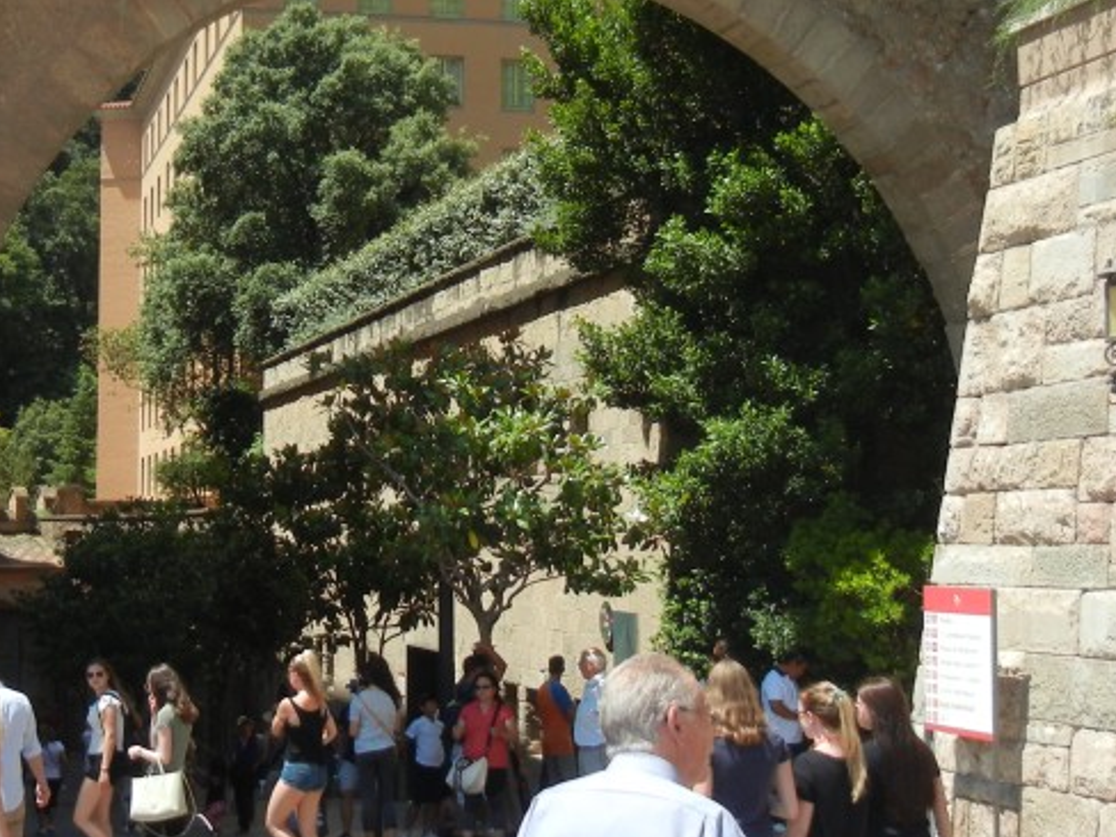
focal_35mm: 63
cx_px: 384
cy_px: 288
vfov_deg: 23.2
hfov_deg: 30.5
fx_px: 2031
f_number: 7
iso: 160
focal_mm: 5.4
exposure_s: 1/250
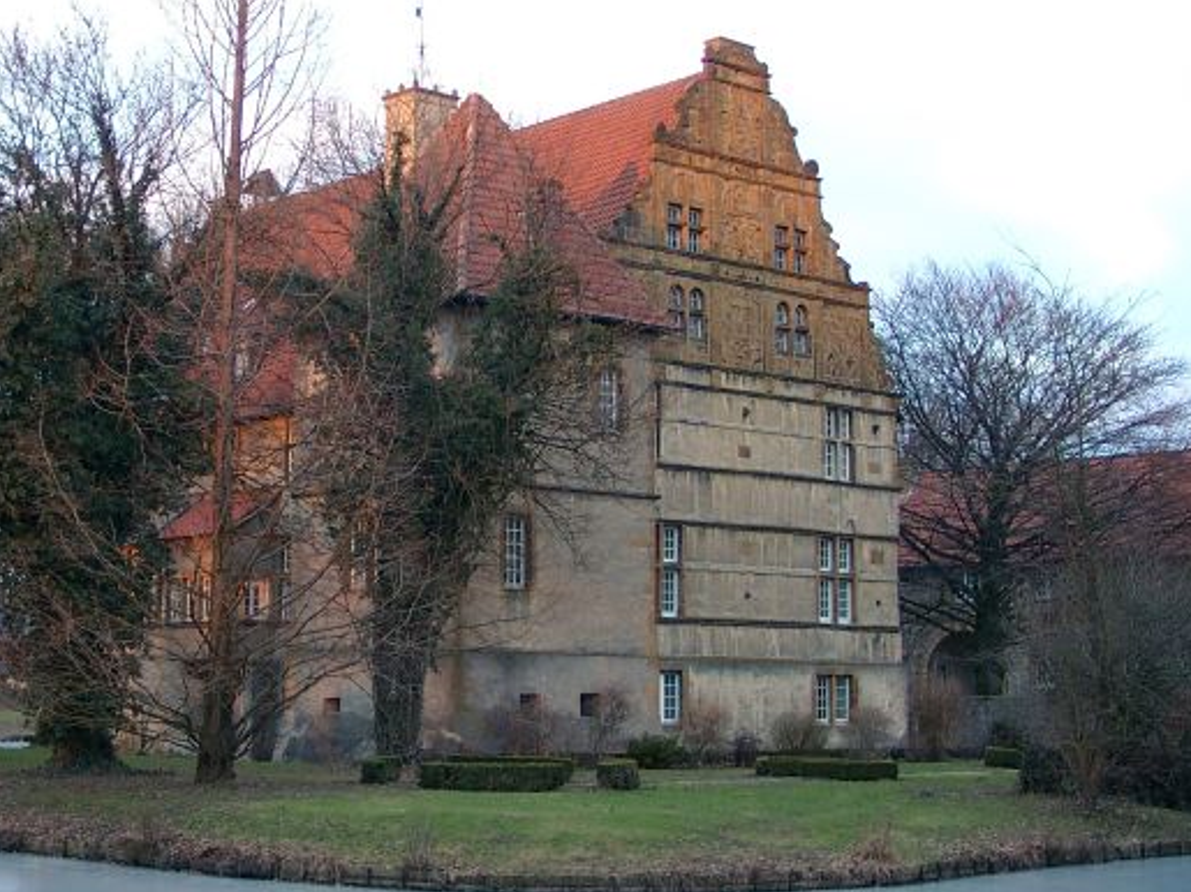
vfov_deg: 24.8
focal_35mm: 59
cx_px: 386
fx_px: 2029
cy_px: 388
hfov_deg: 32.4
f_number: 2
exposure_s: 1/50
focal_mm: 8.02
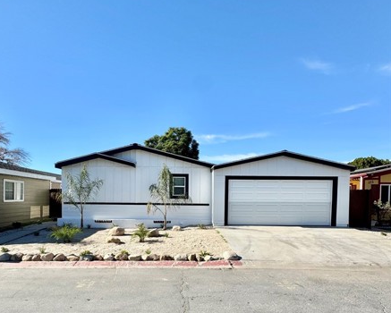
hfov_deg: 80.2
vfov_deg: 66.6
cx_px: 181
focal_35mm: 20
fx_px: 232
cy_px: 205
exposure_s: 1/1709
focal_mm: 2.22
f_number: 2.2
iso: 50
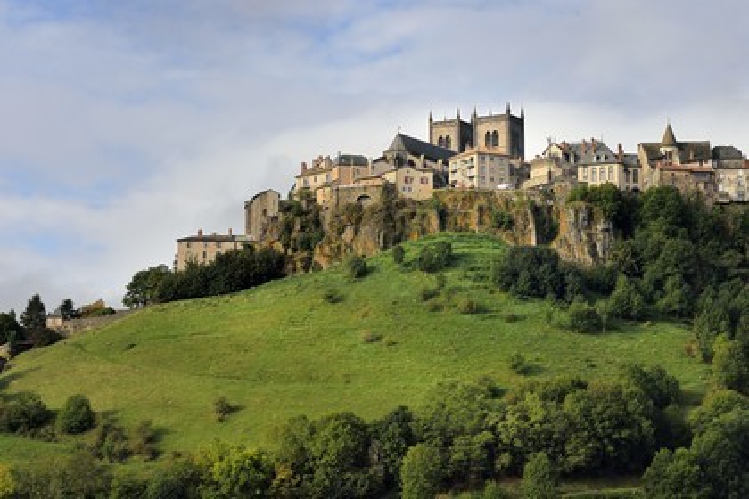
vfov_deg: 15.9
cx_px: 374
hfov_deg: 23.6
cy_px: 250
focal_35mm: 86
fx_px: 1789
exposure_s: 1/250
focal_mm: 86
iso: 200
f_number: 11
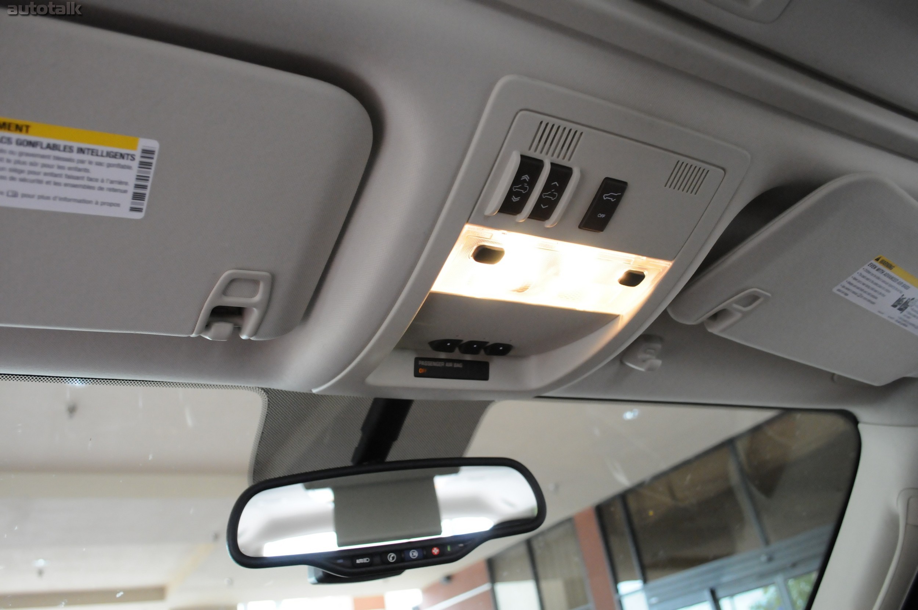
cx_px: 459
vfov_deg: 43.5
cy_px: 305
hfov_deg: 62.0
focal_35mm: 30
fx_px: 764
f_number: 4.5
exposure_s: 1/160
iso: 2000
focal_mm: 20
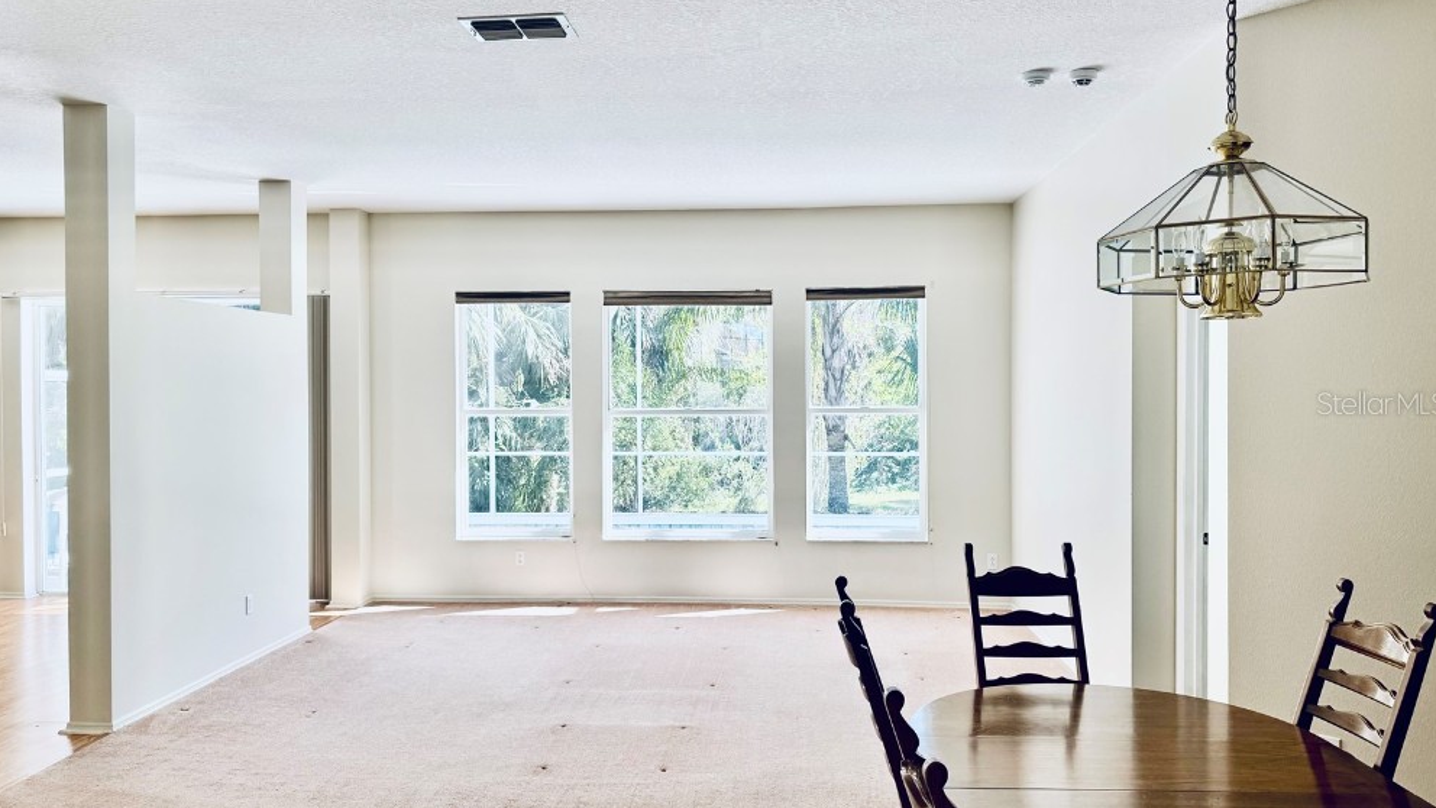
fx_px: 1028
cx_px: 712
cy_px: 403
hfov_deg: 69.9
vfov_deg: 42.9
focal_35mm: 27
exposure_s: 1/385
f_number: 1.78
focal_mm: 6.76
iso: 80
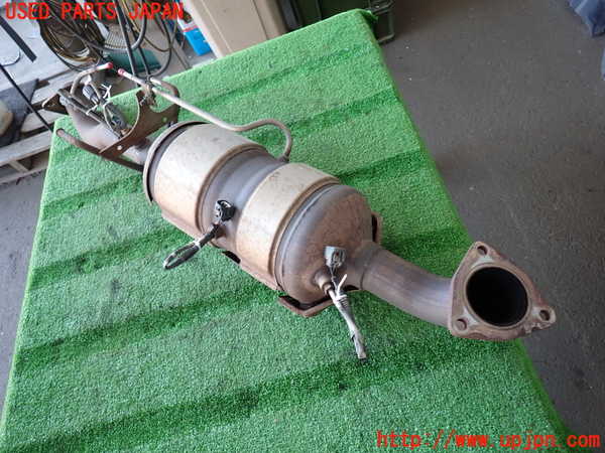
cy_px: 226
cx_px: 302
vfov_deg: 54.9
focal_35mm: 25
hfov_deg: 69.4
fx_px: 437
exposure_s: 1/60
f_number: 2
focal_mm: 4.5
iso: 200
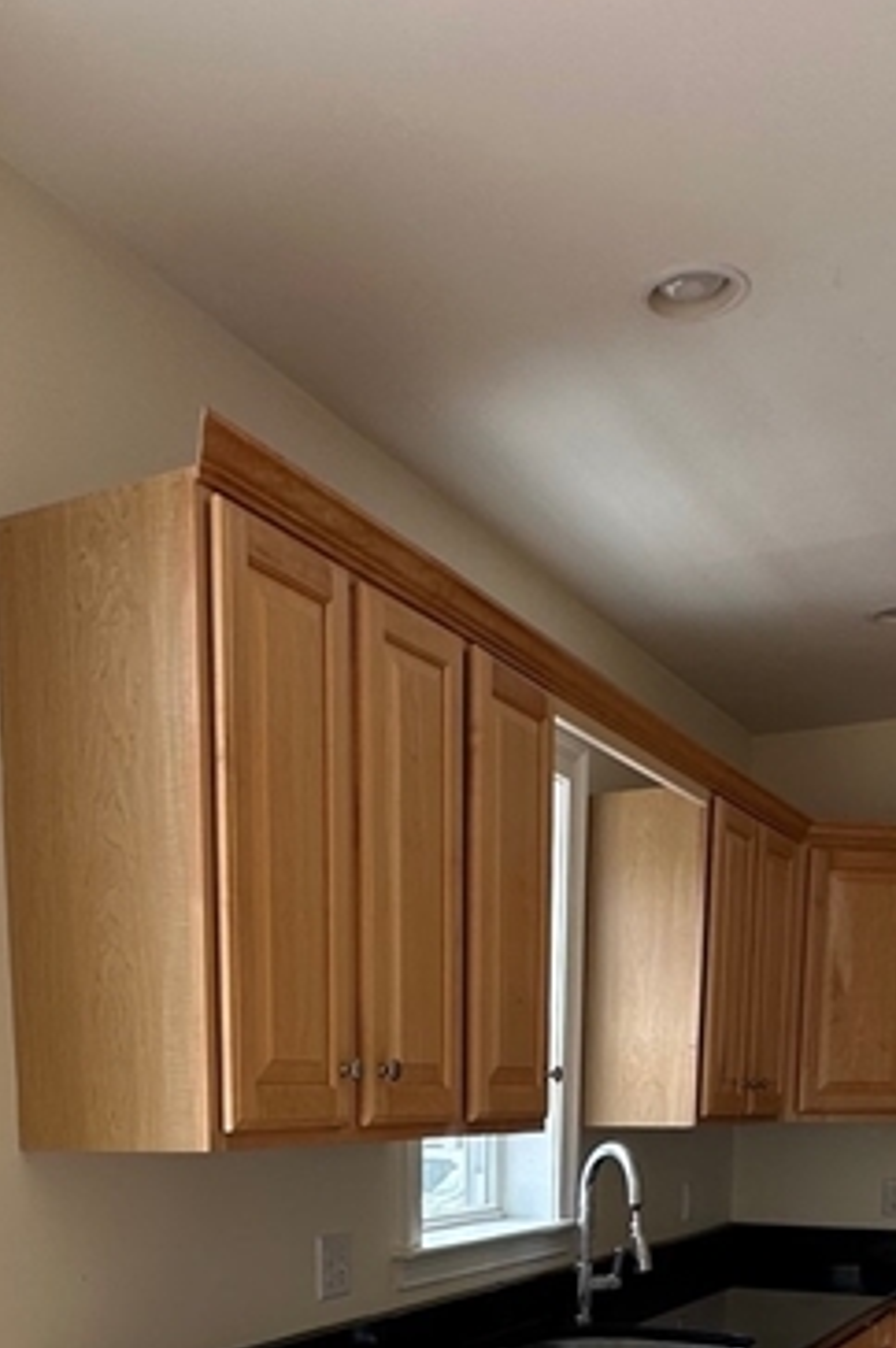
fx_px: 1533
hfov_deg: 32.3
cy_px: 1370
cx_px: 311
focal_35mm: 41
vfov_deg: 40.9
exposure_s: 1/105
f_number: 2.2
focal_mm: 2.22
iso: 40
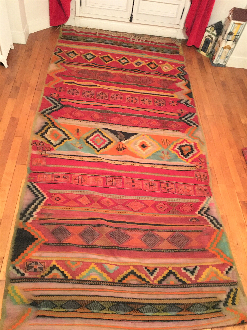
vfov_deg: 61.7
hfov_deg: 48.2
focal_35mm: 29
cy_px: 165
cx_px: 124
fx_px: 276
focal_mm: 4.15
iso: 500
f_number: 2.2
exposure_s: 1/17
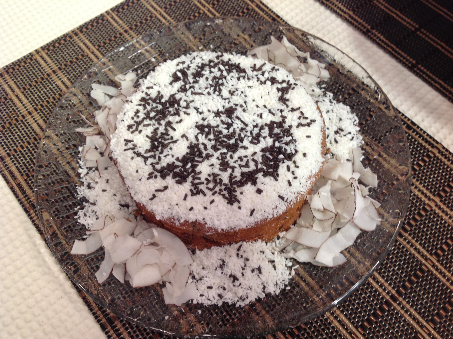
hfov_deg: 52.7
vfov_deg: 40.6
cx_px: 226
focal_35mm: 35
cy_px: 170
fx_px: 457
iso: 50
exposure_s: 1/15
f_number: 2.4
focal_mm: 4.28
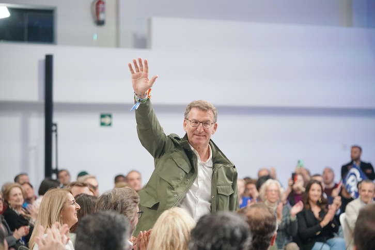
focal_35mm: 101
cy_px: 125
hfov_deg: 20.2
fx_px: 1052
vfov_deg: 13.6
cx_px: 188
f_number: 2.8
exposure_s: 1/800
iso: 3200
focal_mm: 101
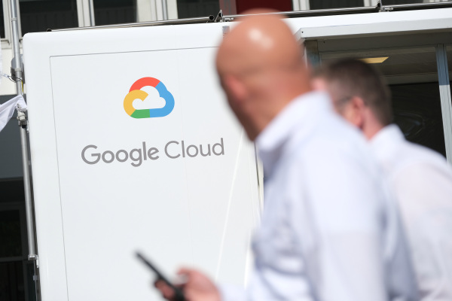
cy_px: 150
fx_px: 1645
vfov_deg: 10.5
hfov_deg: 15.6
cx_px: 226
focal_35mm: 131
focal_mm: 87.1
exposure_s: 1/6400
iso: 200
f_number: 2.8
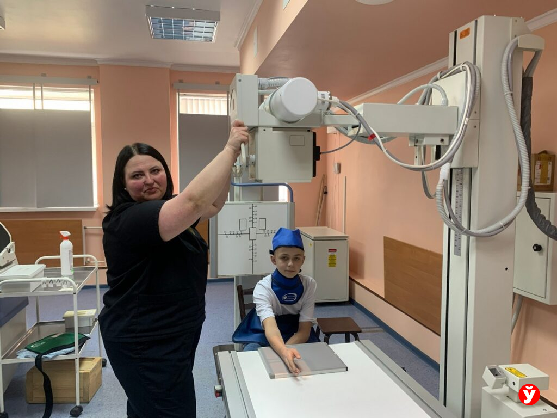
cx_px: 278
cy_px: 209
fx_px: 418
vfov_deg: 53.1
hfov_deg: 67.3
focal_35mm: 26
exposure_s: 1/50
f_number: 1.8
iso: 100
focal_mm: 4.25
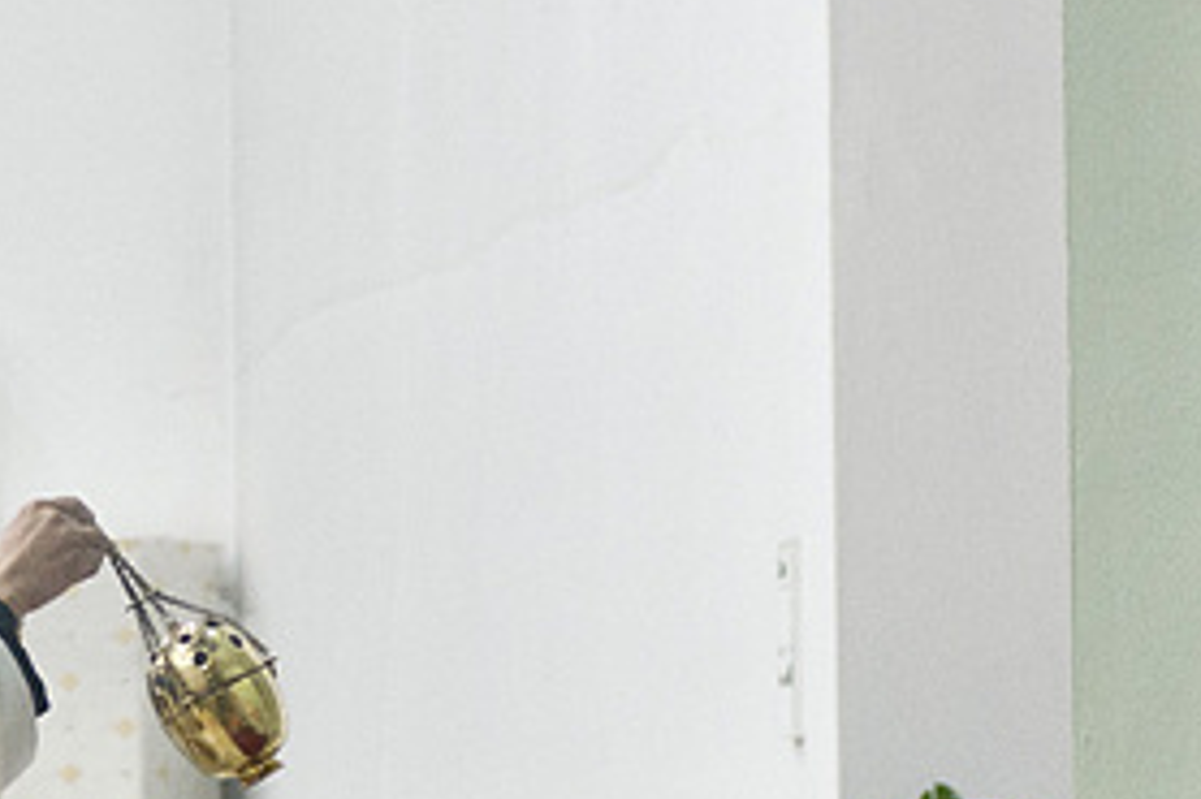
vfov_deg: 6.3
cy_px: 898
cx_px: 363
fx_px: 7201
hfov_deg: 9.5
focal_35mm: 216
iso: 800
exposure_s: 1/160
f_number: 2.8
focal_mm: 50
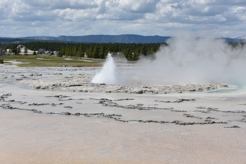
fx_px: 444
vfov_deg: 20.9
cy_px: 82
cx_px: 123
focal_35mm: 65
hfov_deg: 31.0
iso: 100
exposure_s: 1/400
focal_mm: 65
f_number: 10
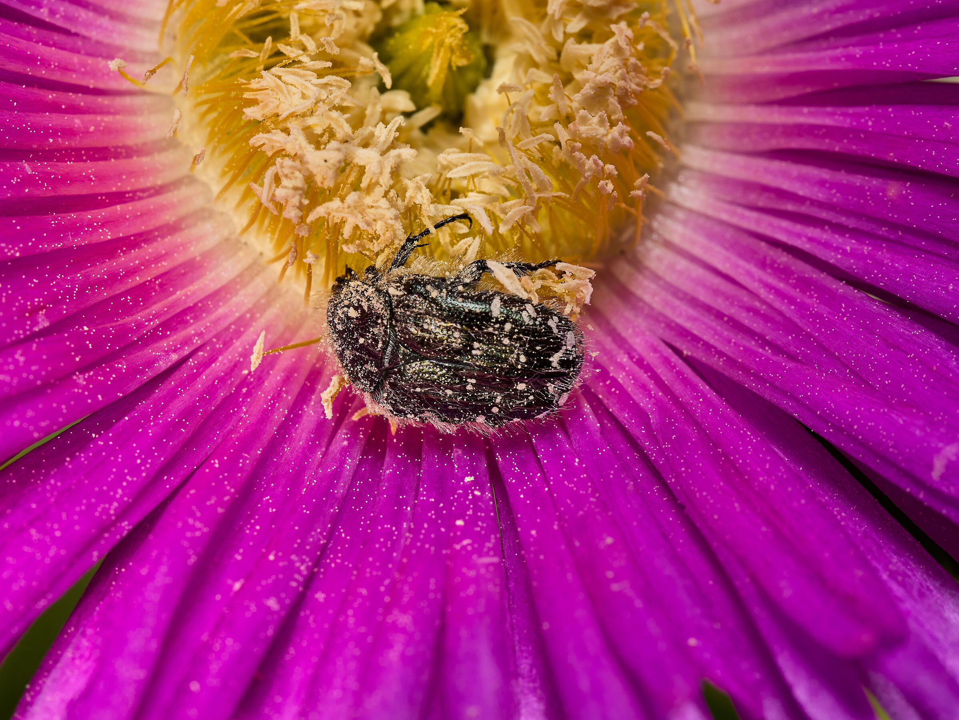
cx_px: 480
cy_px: 360
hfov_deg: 16.4
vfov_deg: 12.4
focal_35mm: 120
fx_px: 3326
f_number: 8
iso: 125
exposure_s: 1/250
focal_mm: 60
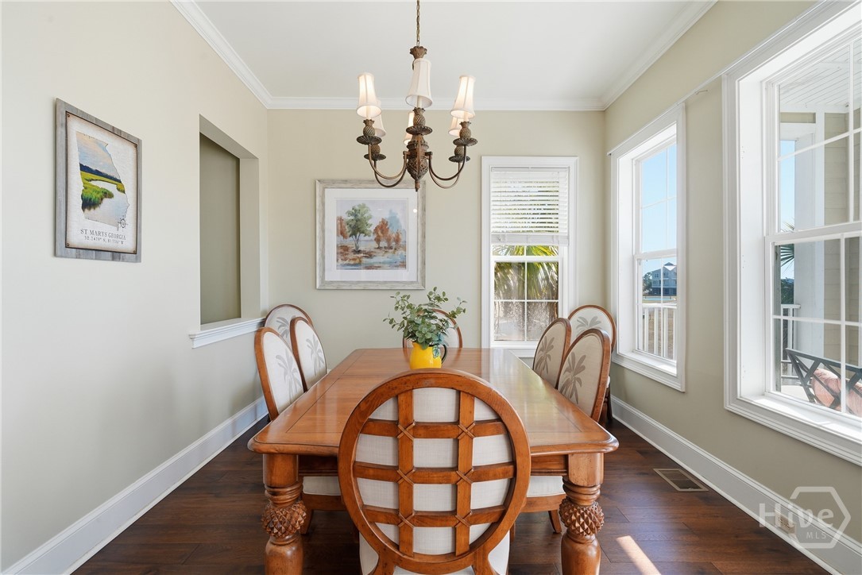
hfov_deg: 96.7
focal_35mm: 16
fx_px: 383
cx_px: 431
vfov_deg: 73.8
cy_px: 288
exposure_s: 1/200
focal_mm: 16
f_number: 9
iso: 320
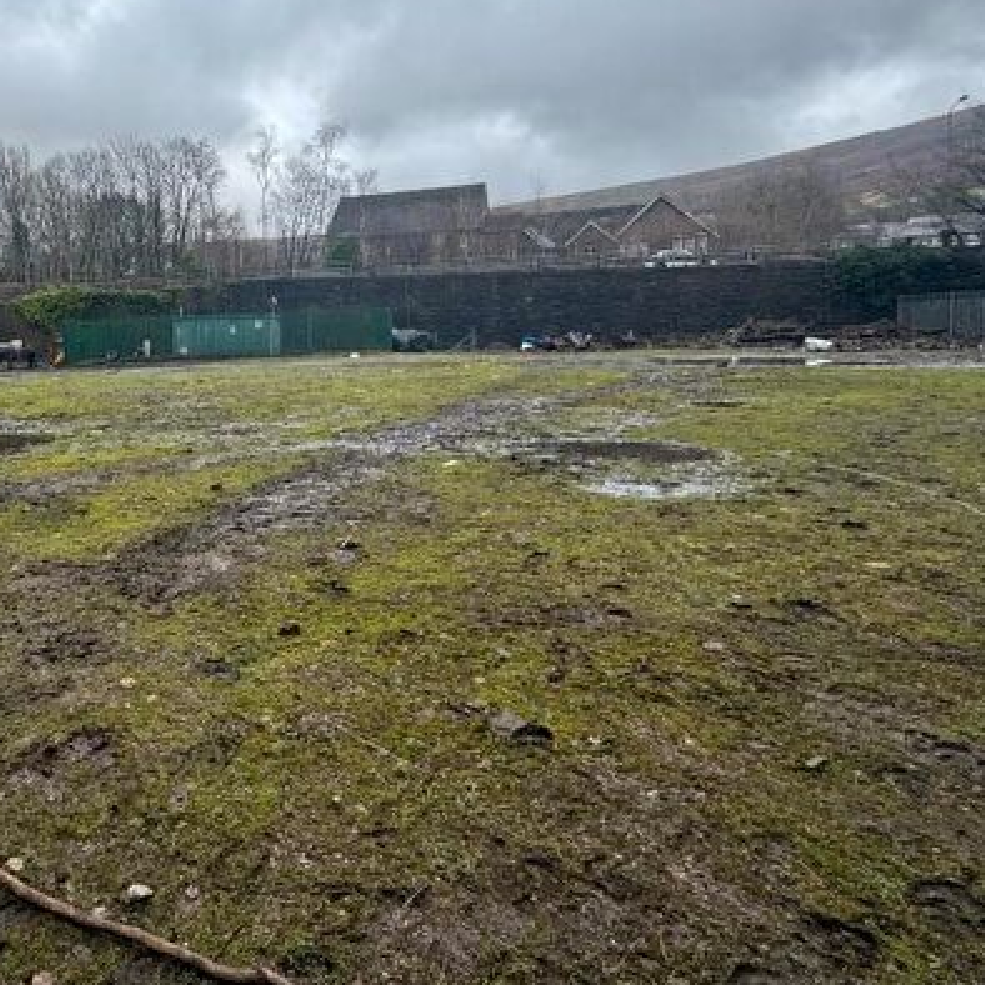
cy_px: 344
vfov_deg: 68.0
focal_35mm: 22
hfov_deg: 65.0
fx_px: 708
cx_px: 235
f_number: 2.2
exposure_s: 1/312
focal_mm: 2.22
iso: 40
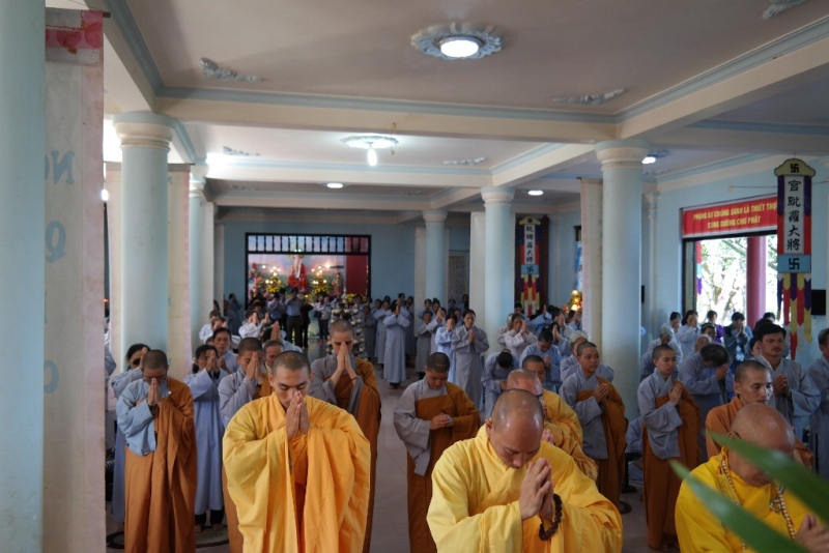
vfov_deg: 45.0
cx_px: 414
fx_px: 668
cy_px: 276
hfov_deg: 63.6
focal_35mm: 29
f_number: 3.5
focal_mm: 19
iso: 400
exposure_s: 1/40
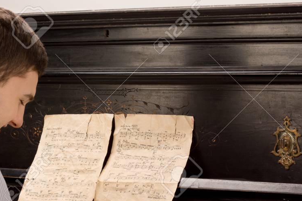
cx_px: 104
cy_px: 160
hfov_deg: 15.6
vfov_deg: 10.4
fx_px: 1099
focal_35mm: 131
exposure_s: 1/160
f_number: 6.3
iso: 100
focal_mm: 50
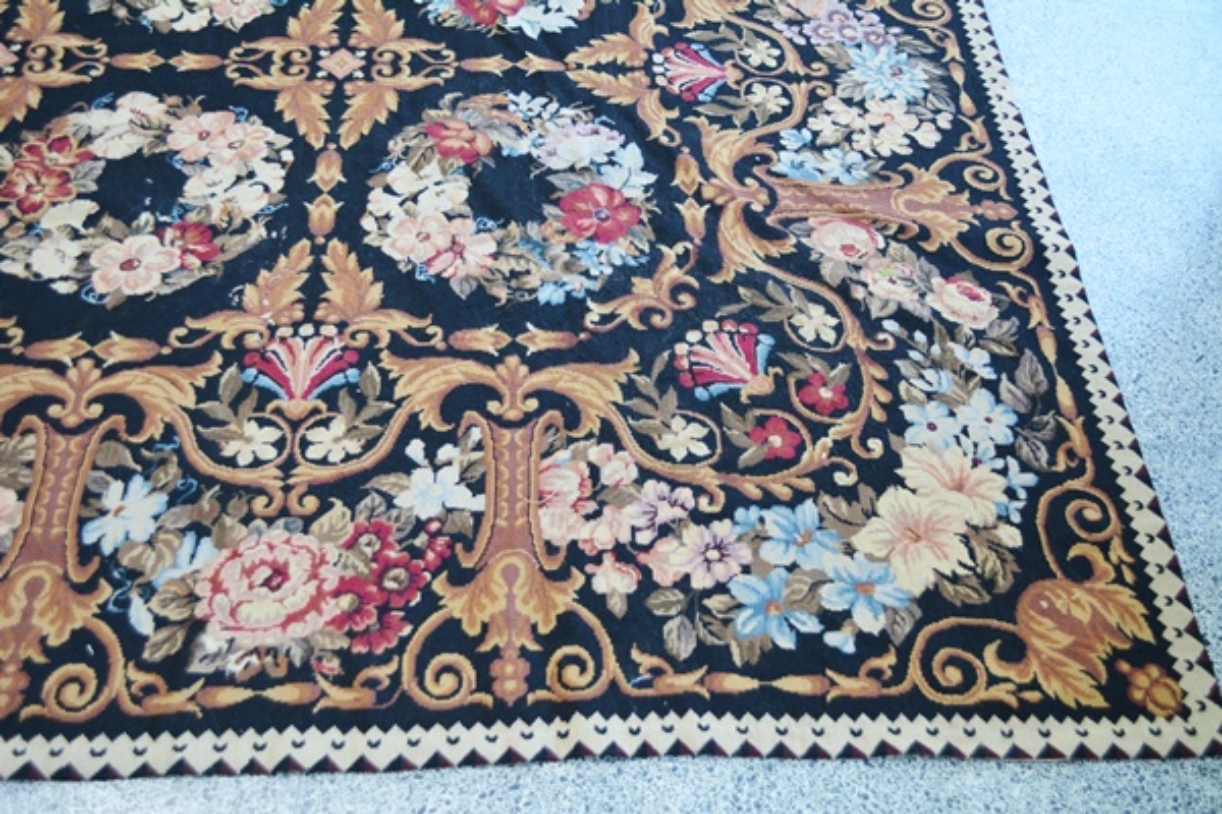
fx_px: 1222
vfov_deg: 36.9
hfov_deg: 53.1
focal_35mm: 36
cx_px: 611
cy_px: 407
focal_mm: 24
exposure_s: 1/80
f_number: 4.2
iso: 400
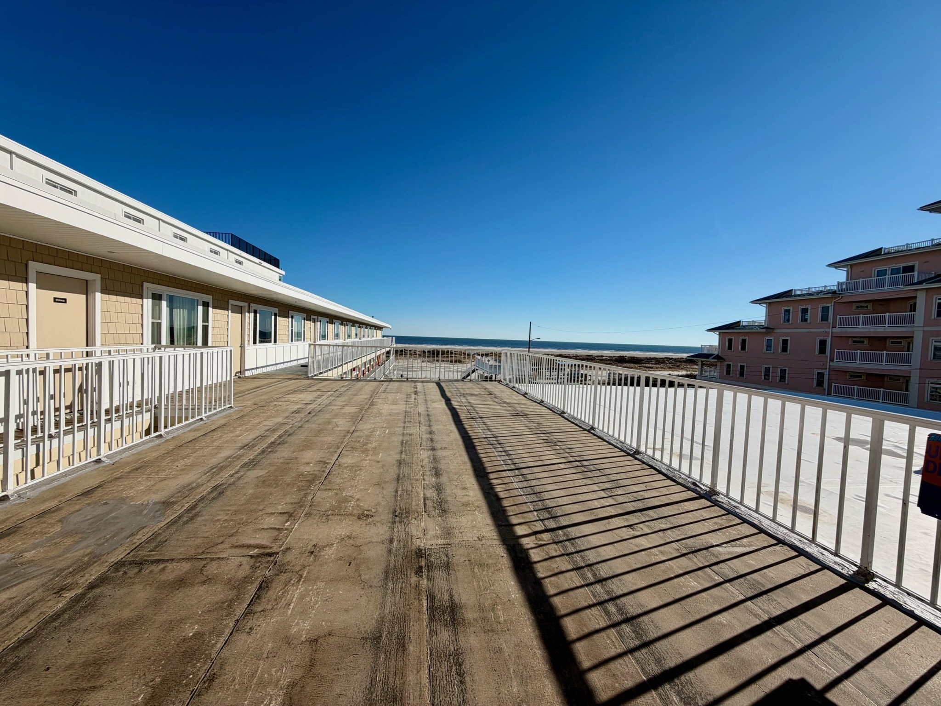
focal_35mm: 14
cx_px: 470
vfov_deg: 85.7
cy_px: 353
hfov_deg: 102.1
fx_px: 381
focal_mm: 2.22
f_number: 2.2
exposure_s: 1/1534
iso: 20
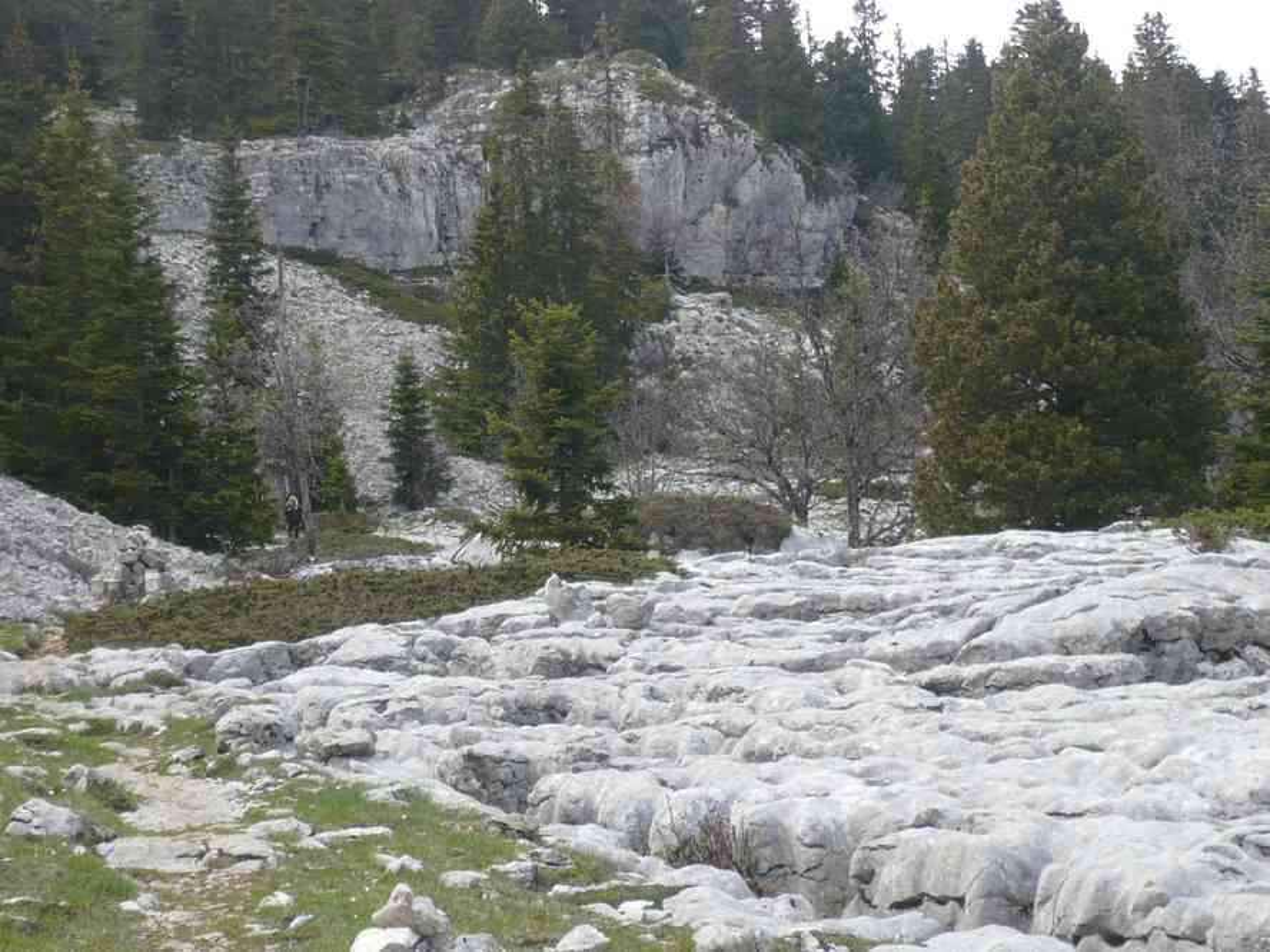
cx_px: 635
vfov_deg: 17.8
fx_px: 3045
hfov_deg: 23.6
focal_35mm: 83
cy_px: 476
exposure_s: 1/250
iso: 100
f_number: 3.5
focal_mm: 9.1
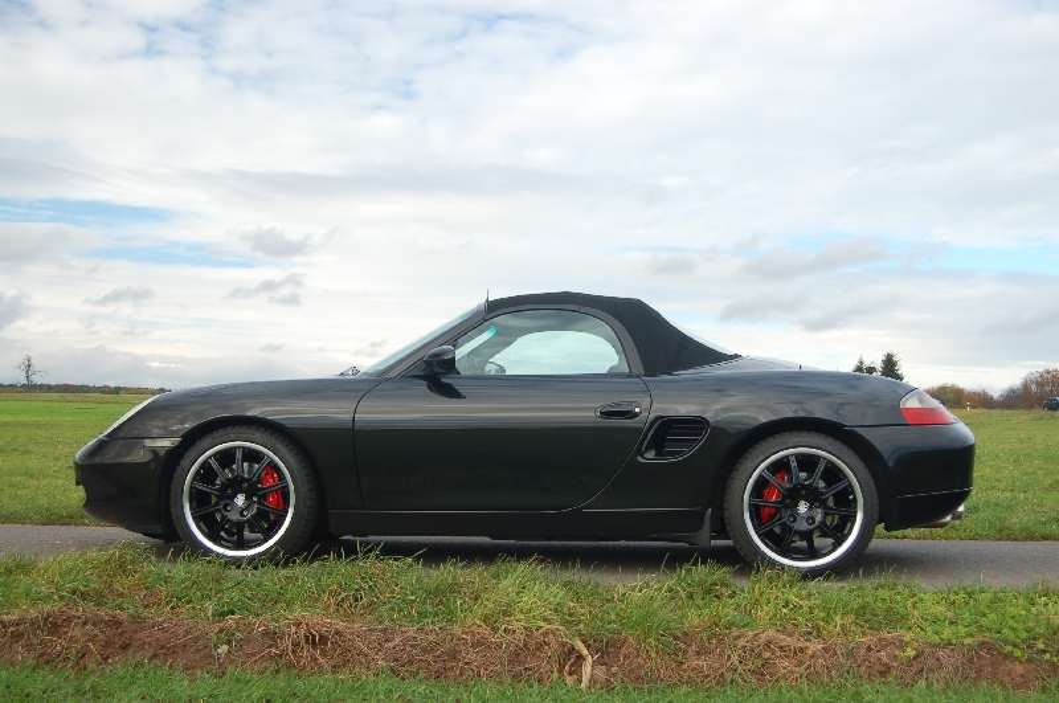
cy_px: 352
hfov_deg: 43.7
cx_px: 530
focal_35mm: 45
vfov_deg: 29.8
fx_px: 1322
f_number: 4.8
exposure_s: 1/90
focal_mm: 30
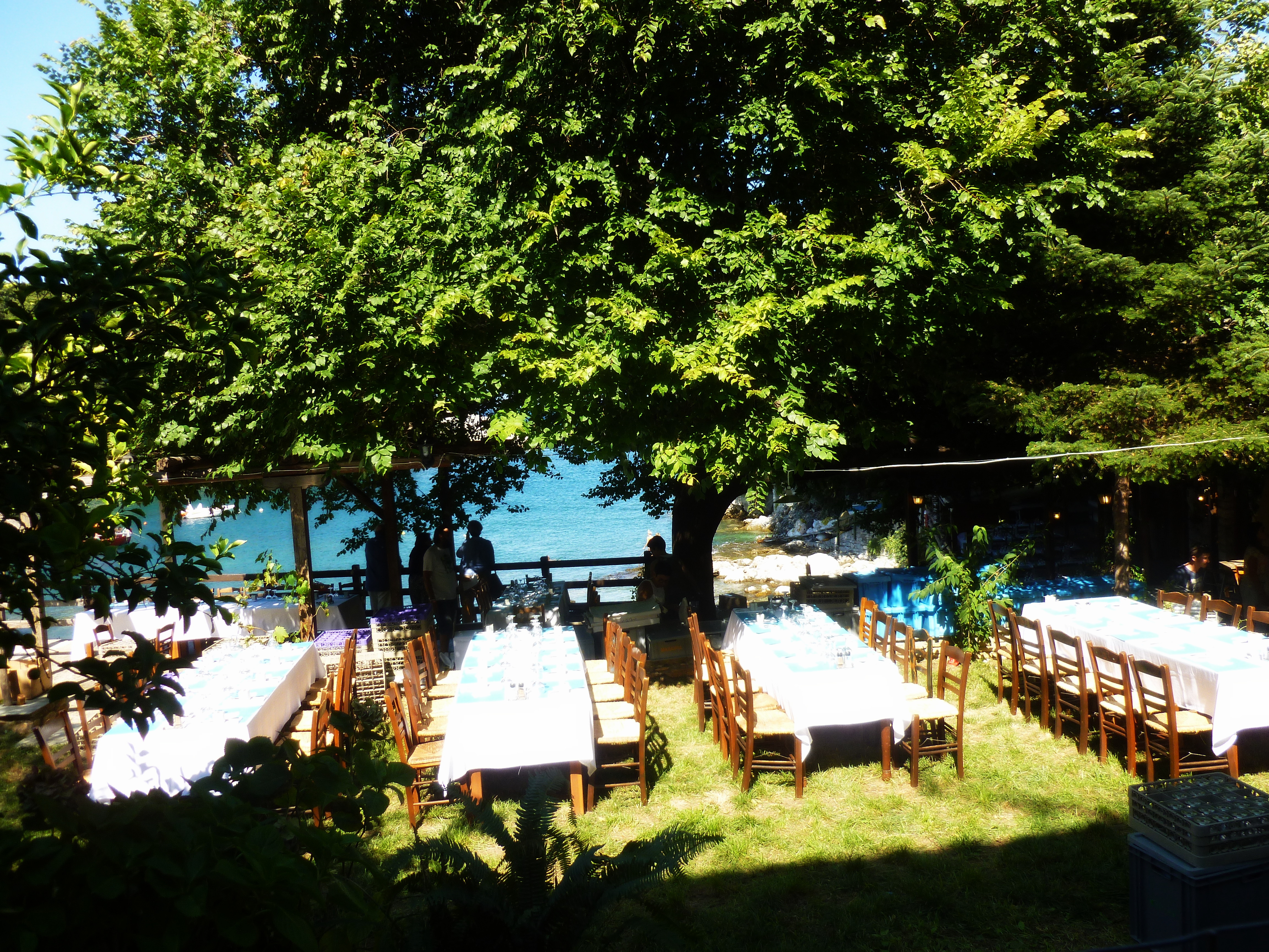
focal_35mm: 28
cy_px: 476
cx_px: 634
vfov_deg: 49.7
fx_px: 1026
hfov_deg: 63.4
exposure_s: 1/320
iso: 100
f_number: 3.3
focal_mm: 5
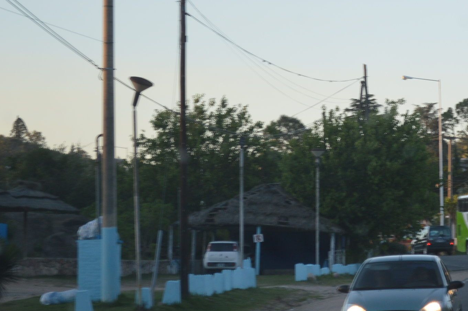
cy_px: 139
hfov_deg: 11.2
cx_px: 511
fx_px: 2365
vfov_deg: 7.5
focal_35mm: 182
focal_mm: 55
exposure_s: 1/125
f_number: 5.6
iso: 160
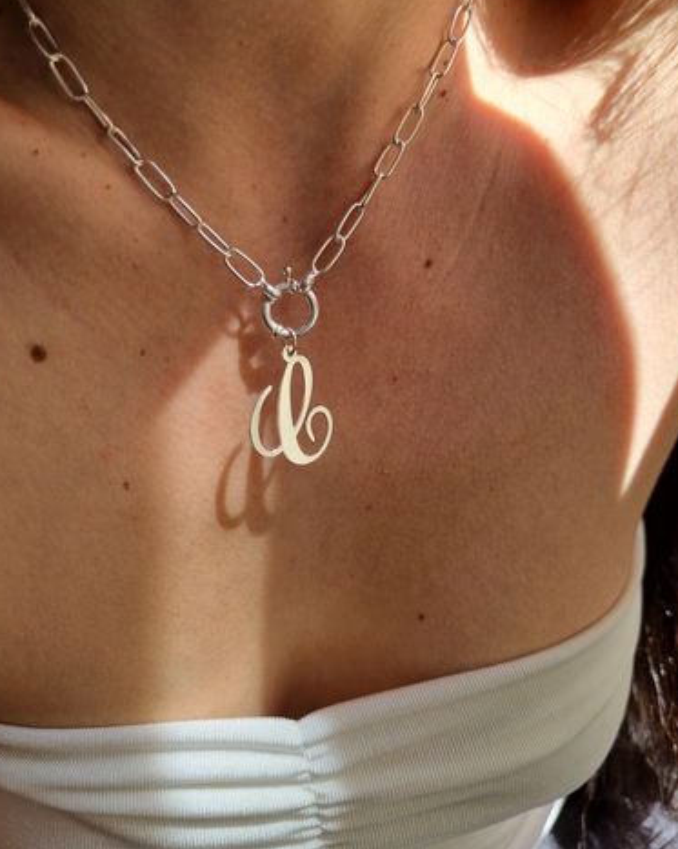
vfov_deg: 60.3
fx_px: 728
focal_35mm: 29
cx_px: 342
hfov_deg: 49.9
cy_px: 375
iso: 50
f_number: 1.8
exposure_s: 1/353
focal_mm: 5.4
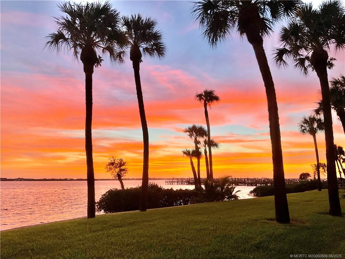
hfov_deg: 61.7
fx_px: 289
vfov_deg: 48.2
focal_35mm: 29
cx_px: 172
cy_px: 130
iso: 64
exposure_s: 1/60
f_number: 1.8
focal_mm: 3
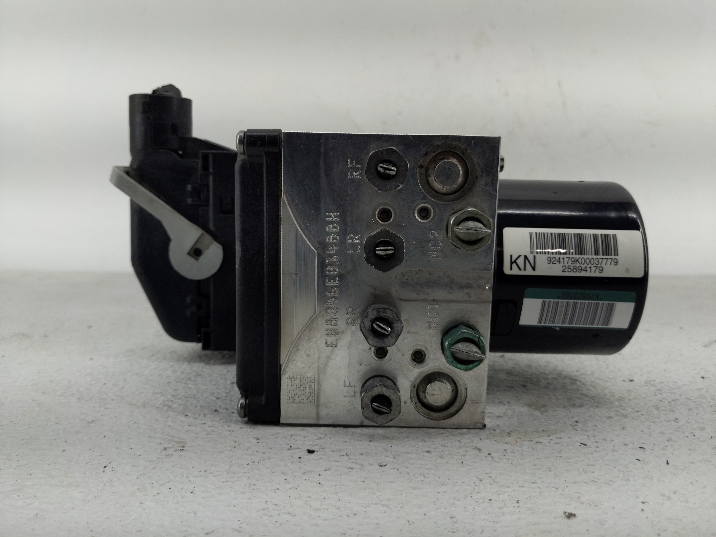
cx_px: 358
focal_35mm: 25
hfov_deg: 69.4
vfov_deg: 54.9
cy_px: 268
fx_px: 517
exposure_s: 1/165
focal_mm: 4.38
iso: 55
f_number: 1.73
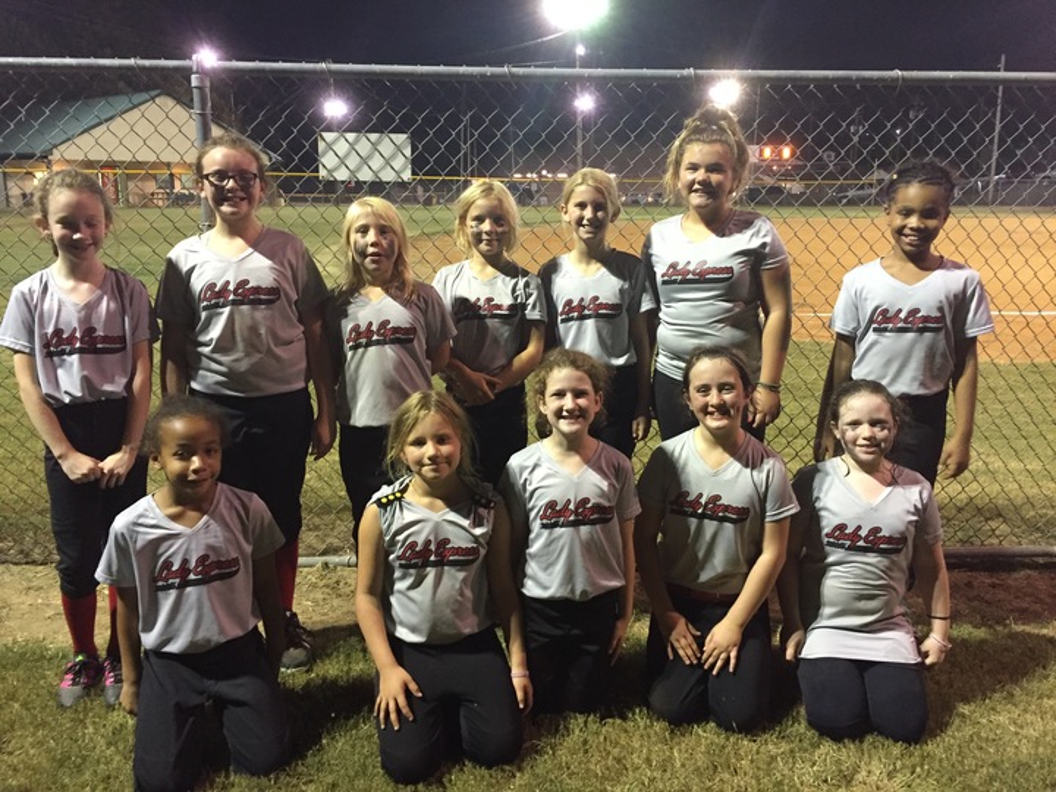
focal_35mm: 29
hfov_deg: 61.7
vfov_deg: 48.2
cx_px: 528
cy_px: 396
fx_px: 885
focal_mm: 4.15
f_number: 2.2
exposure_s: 1/24
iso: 250
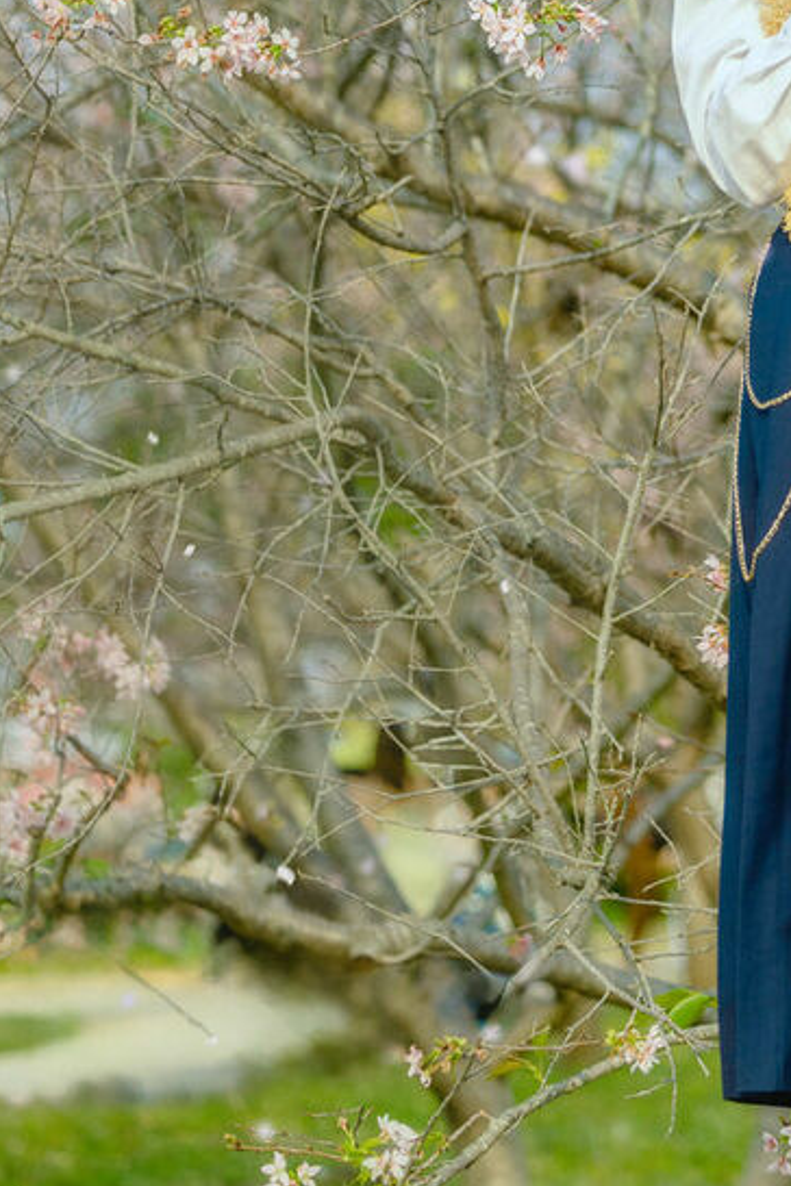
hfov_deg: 6.8
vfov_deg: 10.1
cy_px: -353
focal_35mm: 199
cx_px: 1030
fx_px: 6558
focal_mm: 70
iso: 100
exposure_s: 1/1250
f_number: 2.8
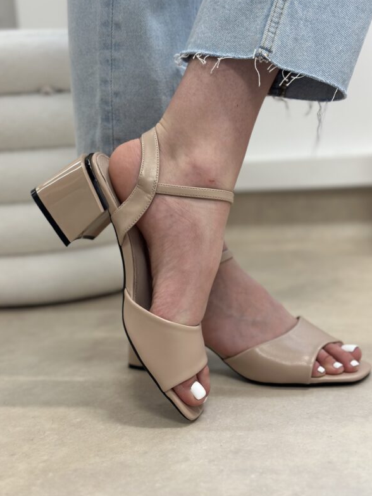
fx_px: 702
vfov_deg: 38.9
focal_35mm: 49
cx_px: 187
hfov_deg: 29.7
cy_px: 249
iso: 160
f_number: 1.78
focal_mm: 6.86
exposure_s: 1/100
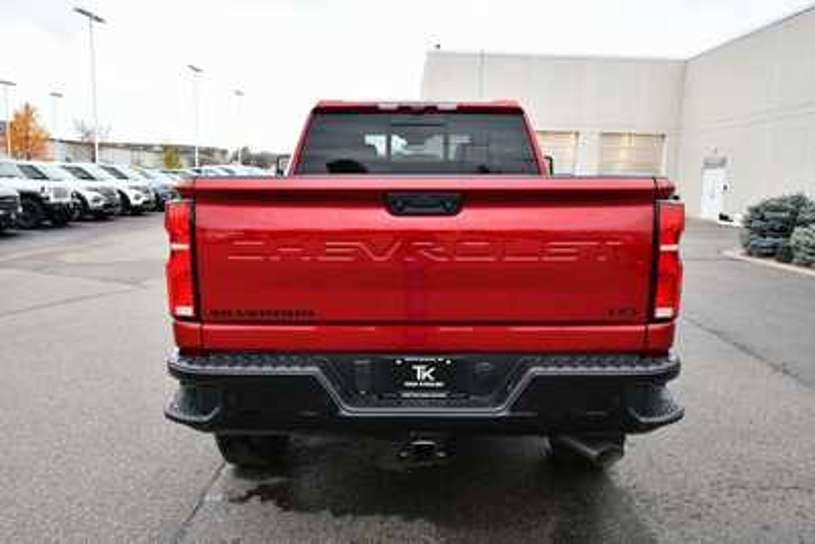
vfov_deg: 43.6
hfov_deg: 61.9
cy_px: 272
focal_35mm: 30
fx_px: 679
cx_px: 408
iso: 1000
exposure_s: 1/125
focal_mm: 20
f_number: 5.6
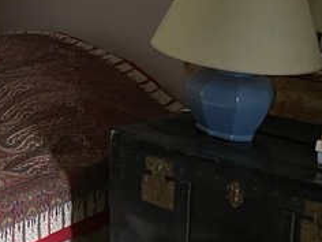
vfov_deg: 13.0
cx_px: -38
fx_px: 1051
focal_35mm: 113
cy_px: 37
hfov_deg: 16.8
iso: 125
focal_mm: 4.25
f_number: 1.8
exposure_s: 1/60
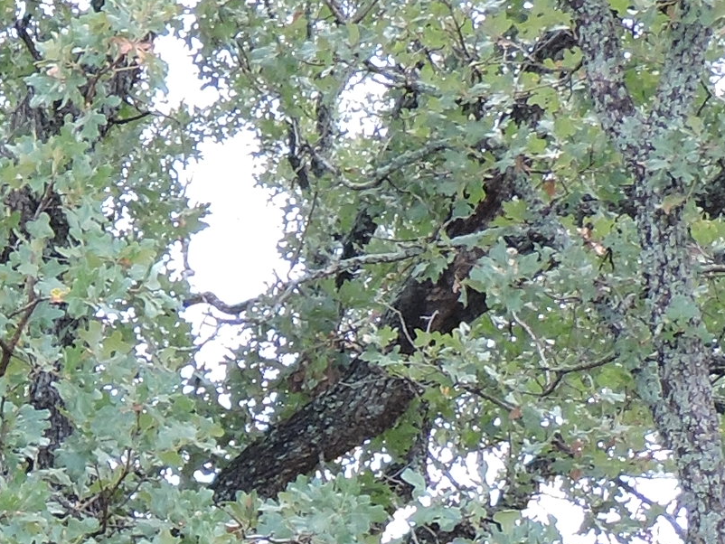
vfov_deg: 5.4
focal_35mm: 270
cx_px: -16
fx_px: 5657
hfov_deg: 7.3
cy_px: 874
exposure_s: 1/60
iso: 100
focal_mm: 8.4
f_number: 3.5
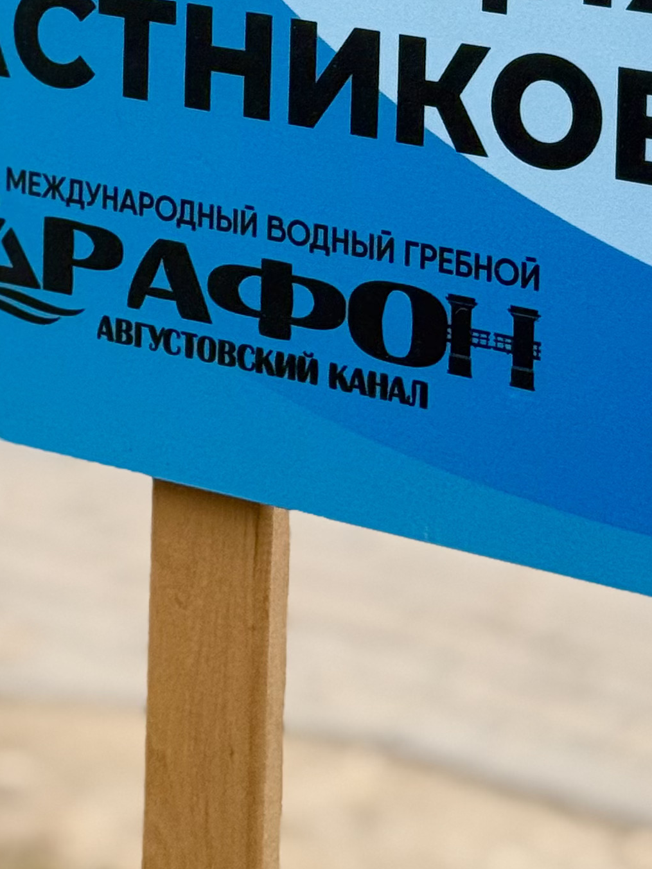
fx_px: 3591
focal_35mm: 143
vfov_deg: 13.3
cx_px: 143
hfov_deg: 10.3
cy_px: -302
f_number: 1.78
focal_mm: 6.76
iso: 100
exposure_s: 1/545
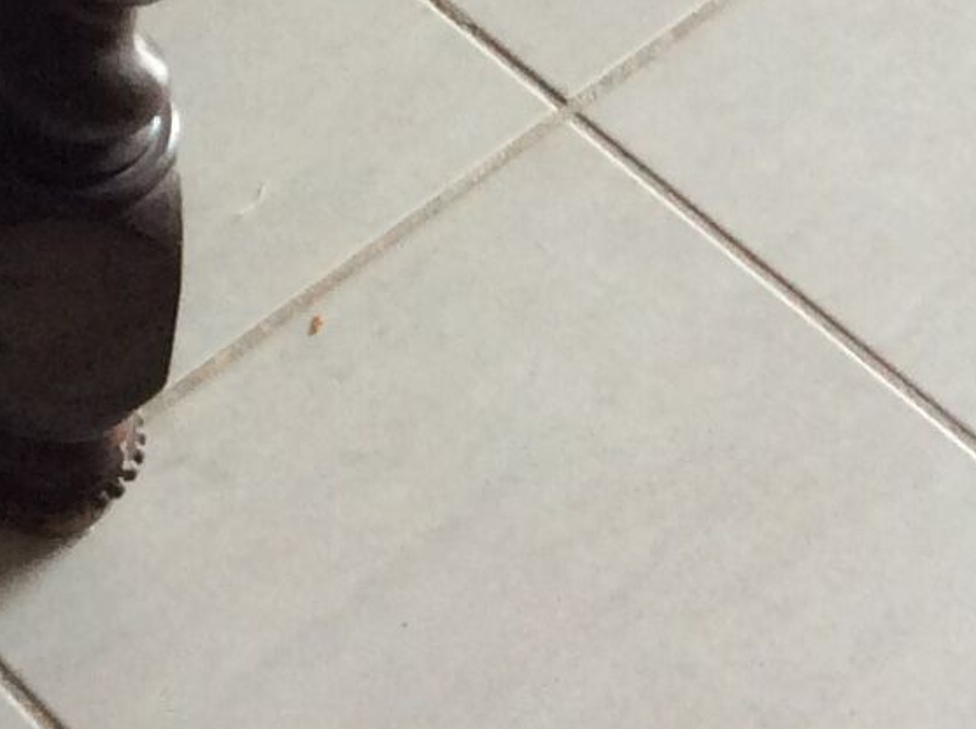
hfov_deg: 12.6
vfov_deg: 9.1
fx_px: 4195
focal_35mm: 149
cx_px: -499
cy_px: -941
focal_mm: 3.3
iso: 80
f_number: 2.4
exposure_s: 1/25
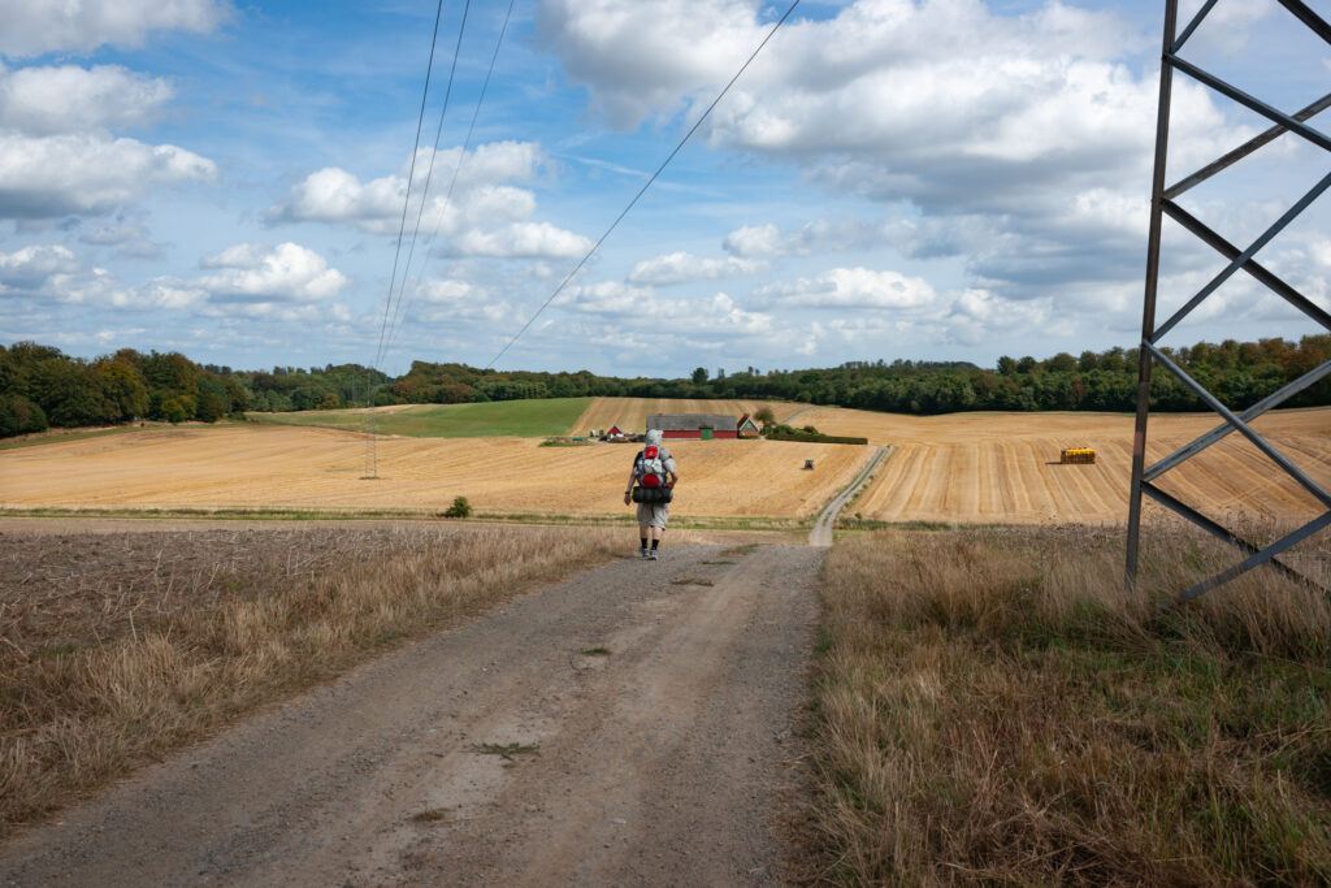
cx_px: 666
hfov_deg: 54.4
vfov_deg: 37.9
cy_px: 444
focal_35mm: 35
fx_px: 1294
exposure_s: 1/400
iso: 200
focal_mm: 35
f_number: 11
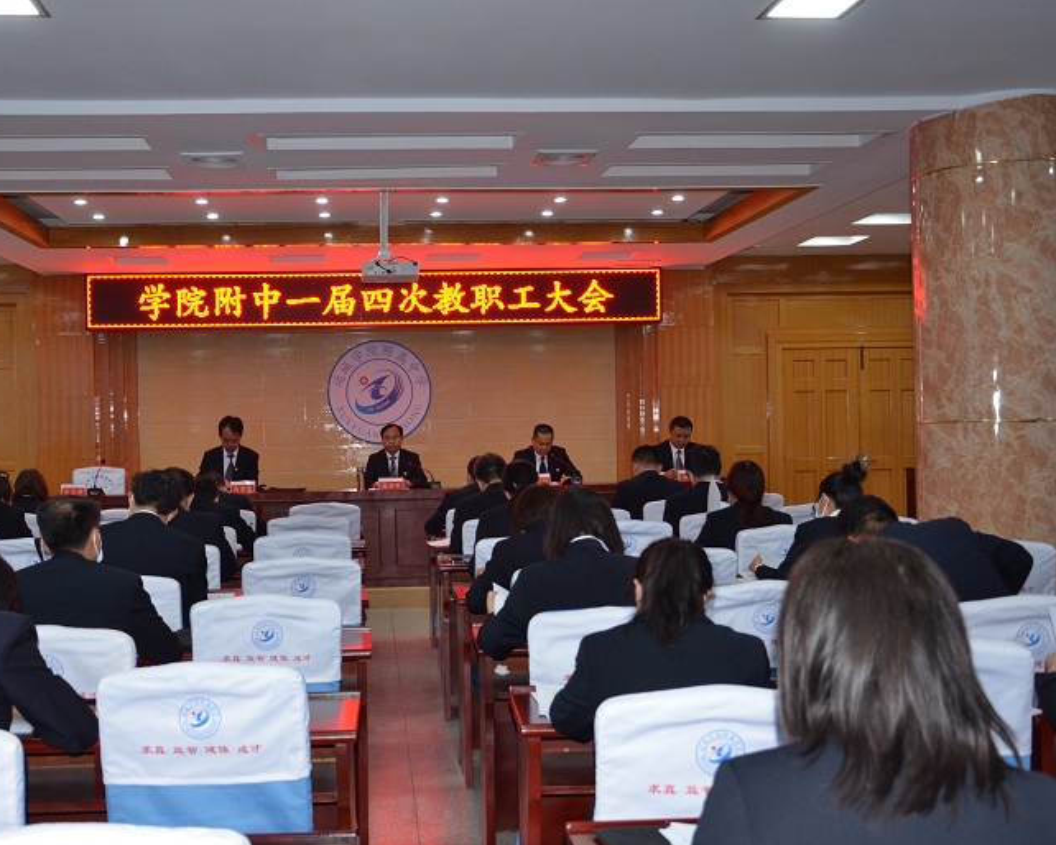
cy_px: 425
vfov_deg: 39.2
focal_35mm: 38
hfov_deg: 47.7
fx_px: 1188
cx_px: 442
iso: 1000
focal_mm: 22
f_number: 4.8
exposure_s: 1/60
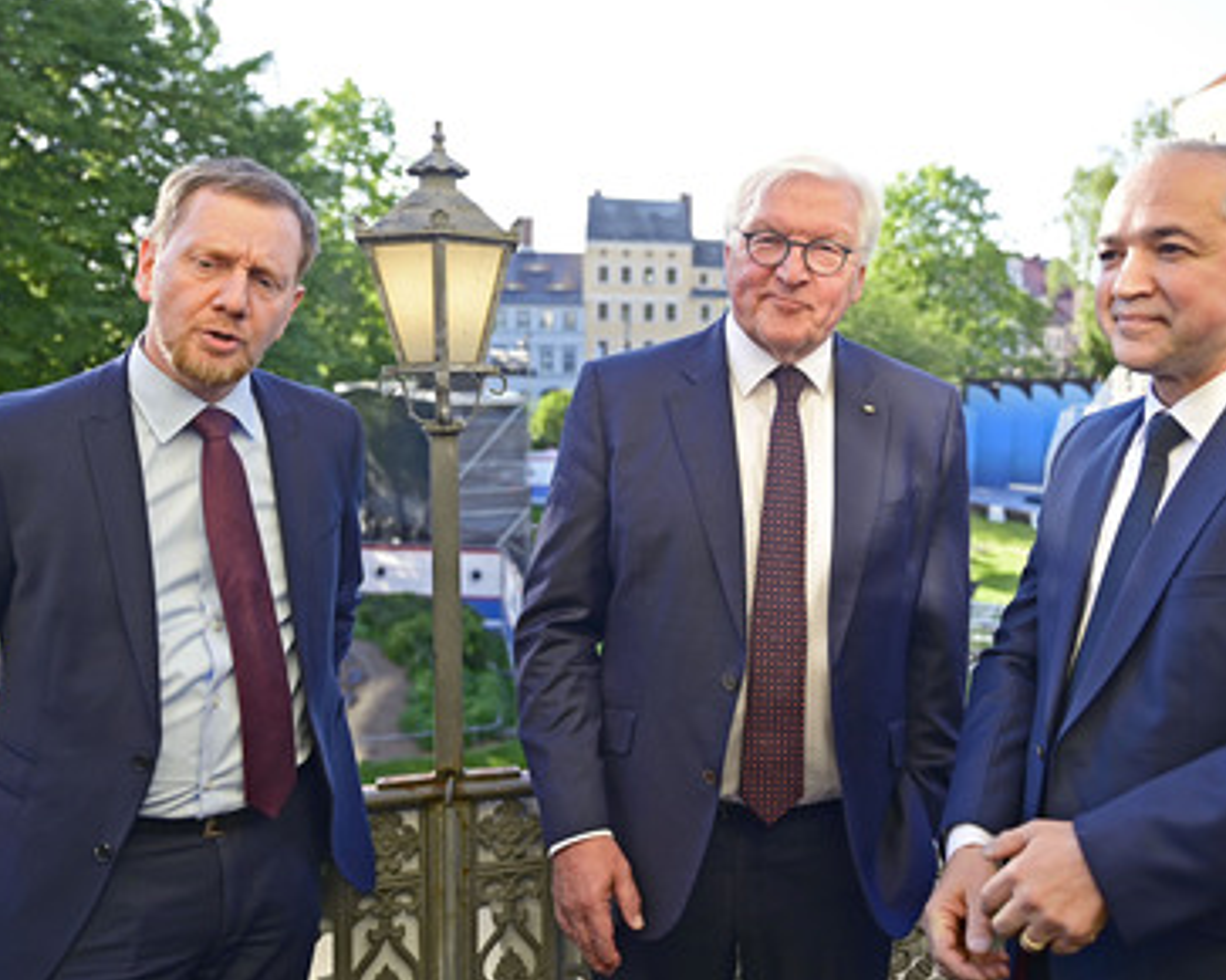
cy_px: 490
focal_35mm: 28
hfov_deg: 62.0
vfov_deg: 51.5
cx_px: 691
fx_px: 1015
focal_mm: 24
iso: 200
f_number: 2.8
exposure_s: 1/500
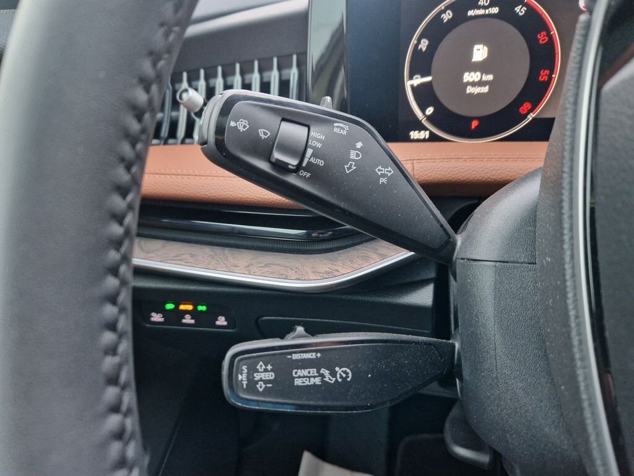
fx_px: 421
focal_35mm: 23
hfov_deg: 73.9
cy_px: 238
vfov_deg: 58.9
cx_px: 317
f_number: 1.8
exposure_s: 1/50
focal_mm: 5.4
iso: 800
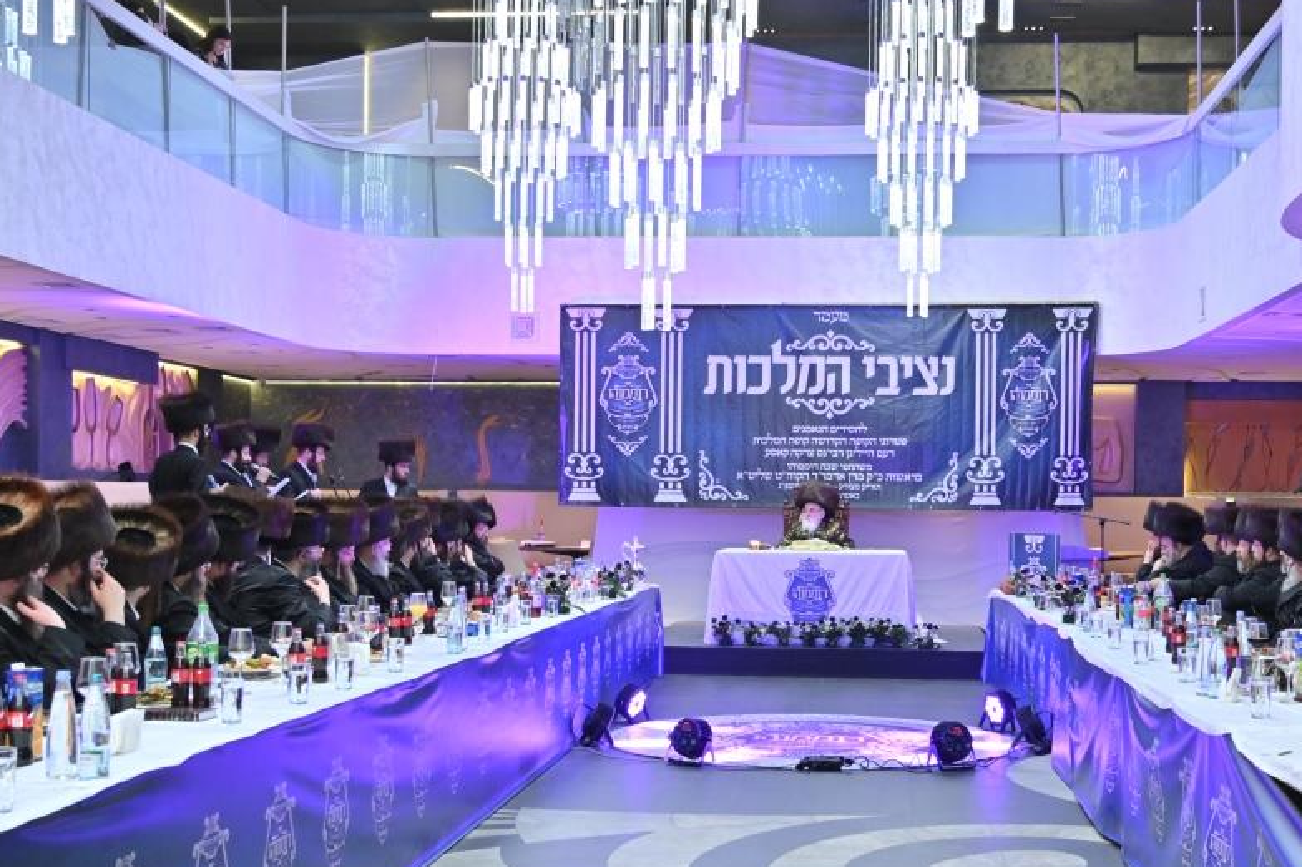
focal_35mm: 47
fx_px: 1699
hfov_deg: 41.9
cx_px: 731
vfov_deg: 28.6
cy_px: 523
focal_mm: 24
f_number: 4
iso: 500
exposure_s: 1/125
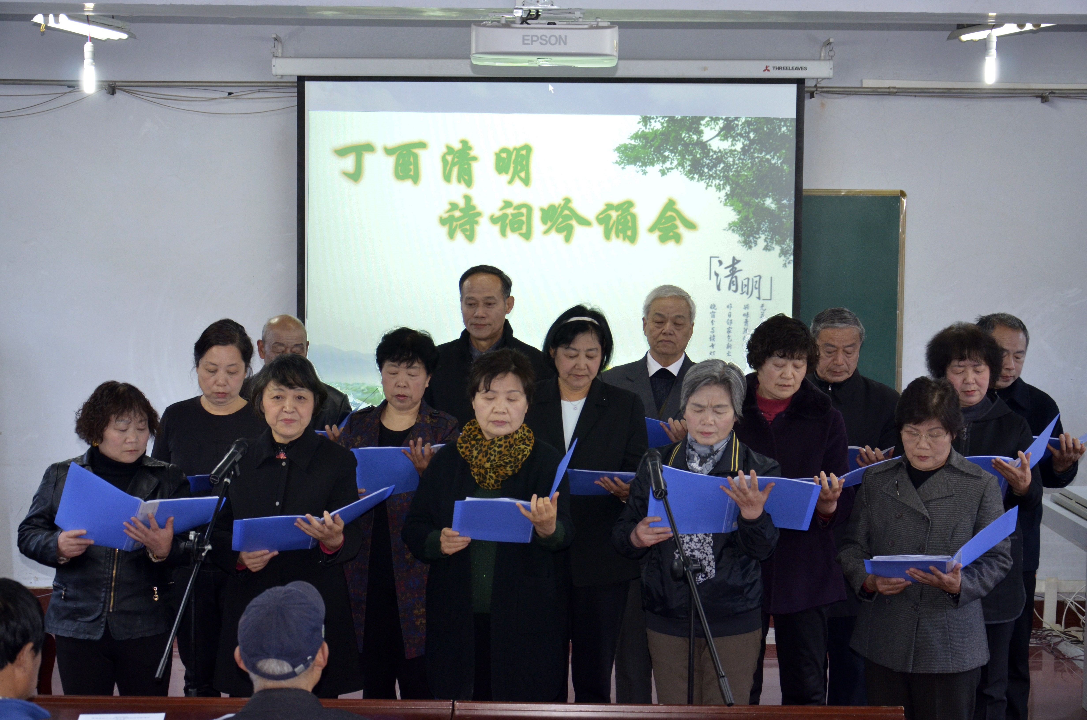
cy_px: 360
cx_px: 544
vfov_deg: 20.1
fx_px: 2034
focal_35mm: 68
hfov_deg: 29.9
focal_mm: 45
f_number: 4.8
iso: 800
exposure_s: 1/60
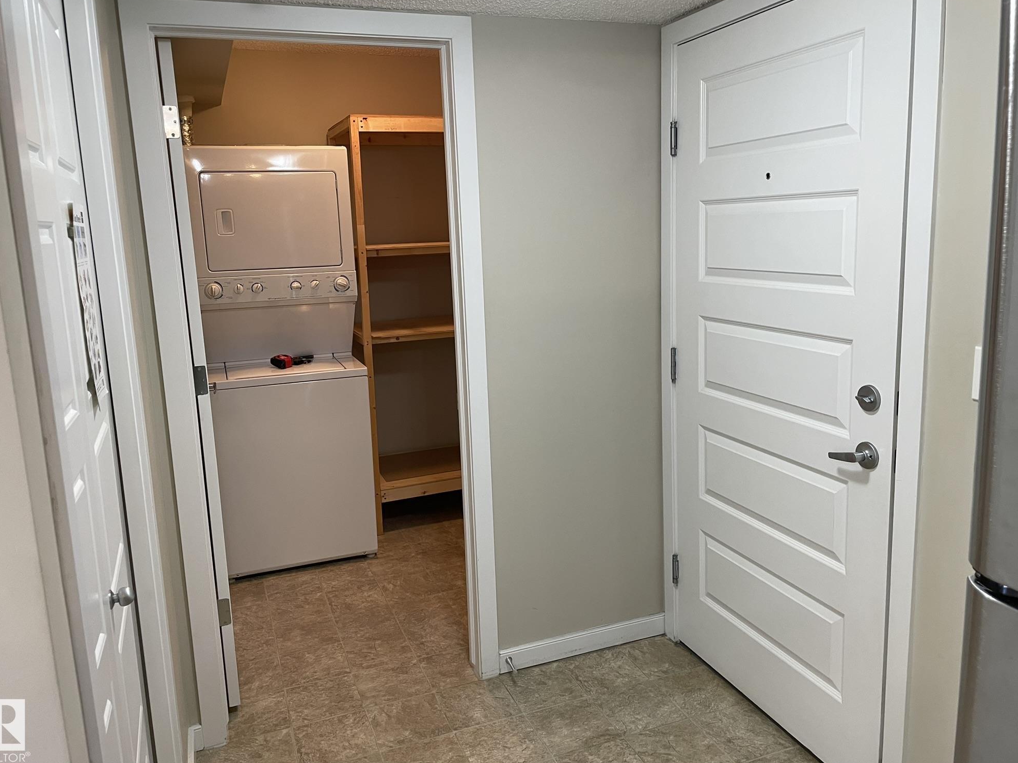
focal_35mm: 27
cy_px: 373
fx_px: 794
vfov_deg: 51.4
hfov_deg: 65.3
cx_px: 502
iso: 80
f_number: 1.6
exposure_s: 1/60
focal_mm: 4.2
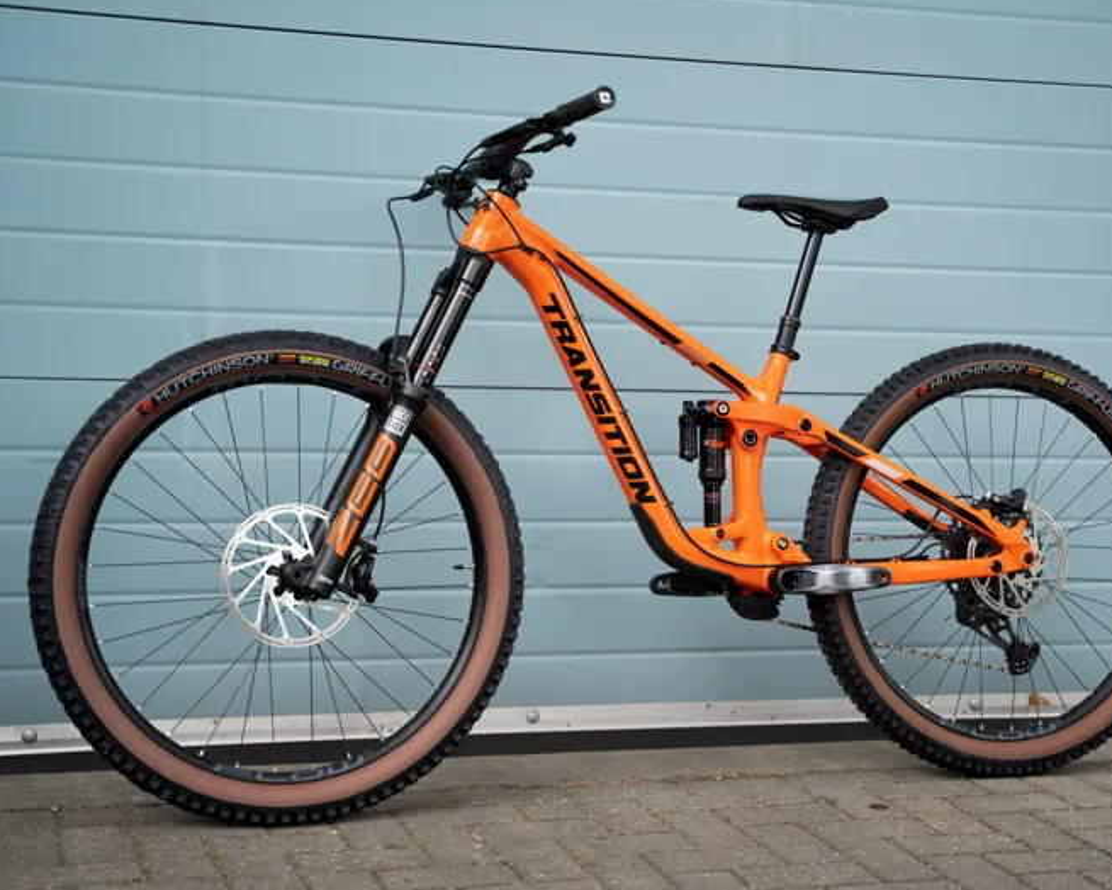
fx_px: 2073
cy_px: 446
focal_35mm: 63
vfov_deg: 24.2
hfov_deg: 30.0
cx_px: 594
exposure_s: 1/2000
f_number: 2.8
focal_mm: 55
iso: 500
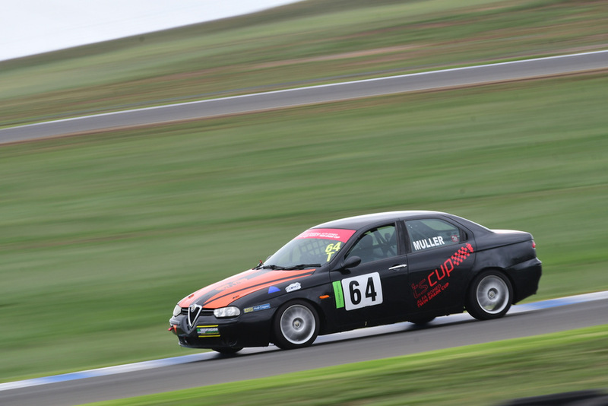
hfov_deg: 5.1
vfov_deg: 3.4
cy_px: 203
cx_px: 304
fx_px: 6842
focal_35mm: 405
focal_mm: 270
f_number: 13
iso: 160
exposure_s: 1/60
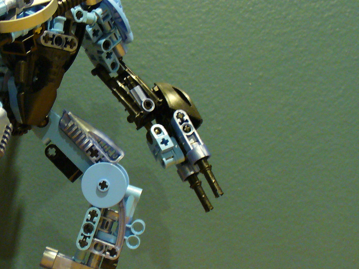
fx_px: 933
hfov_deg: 21.2
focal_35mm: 90
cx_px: 27
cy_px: 115
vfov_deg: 16.4
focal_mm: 7.9
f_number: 3
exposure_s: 1/2.5
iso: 200
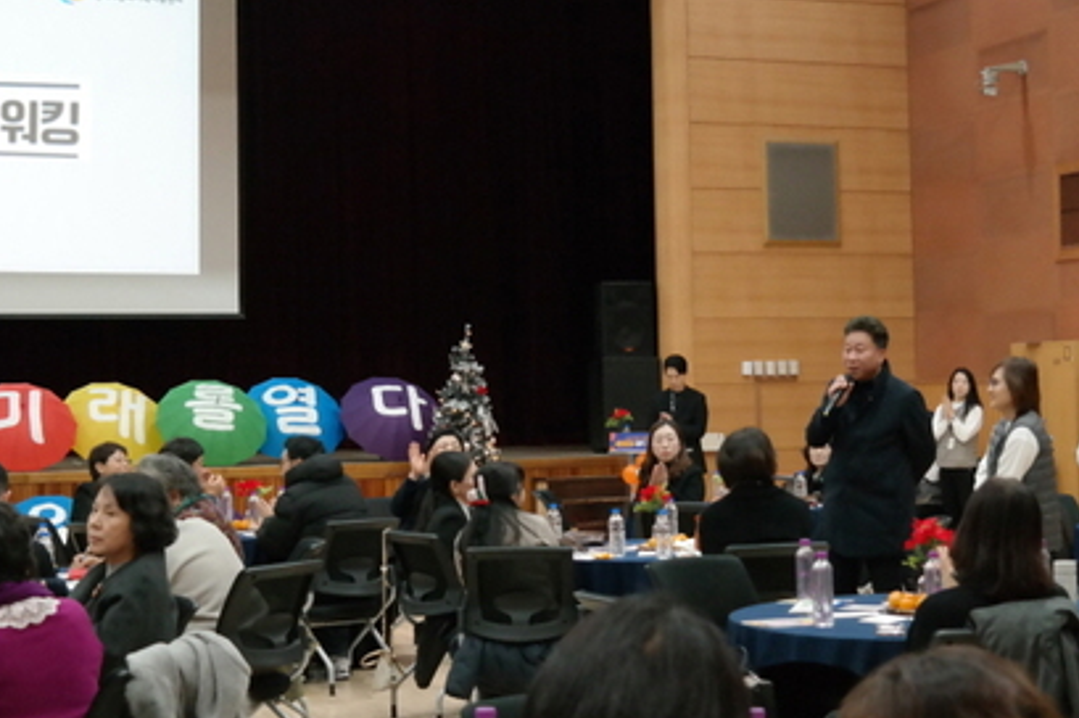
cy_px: 293
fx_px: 1947
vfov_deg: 20.9
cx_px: 609
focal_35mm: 65
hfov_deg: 30.9
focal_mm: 25
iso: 1600
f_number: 4
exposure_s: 1/50
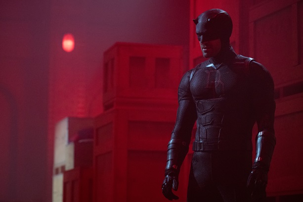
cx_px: 152
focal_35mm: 130
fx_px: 1094
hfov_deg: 15.8
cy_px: 101
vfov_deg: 10.5
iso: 6400
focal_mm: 130
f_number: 4
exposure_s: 1/200
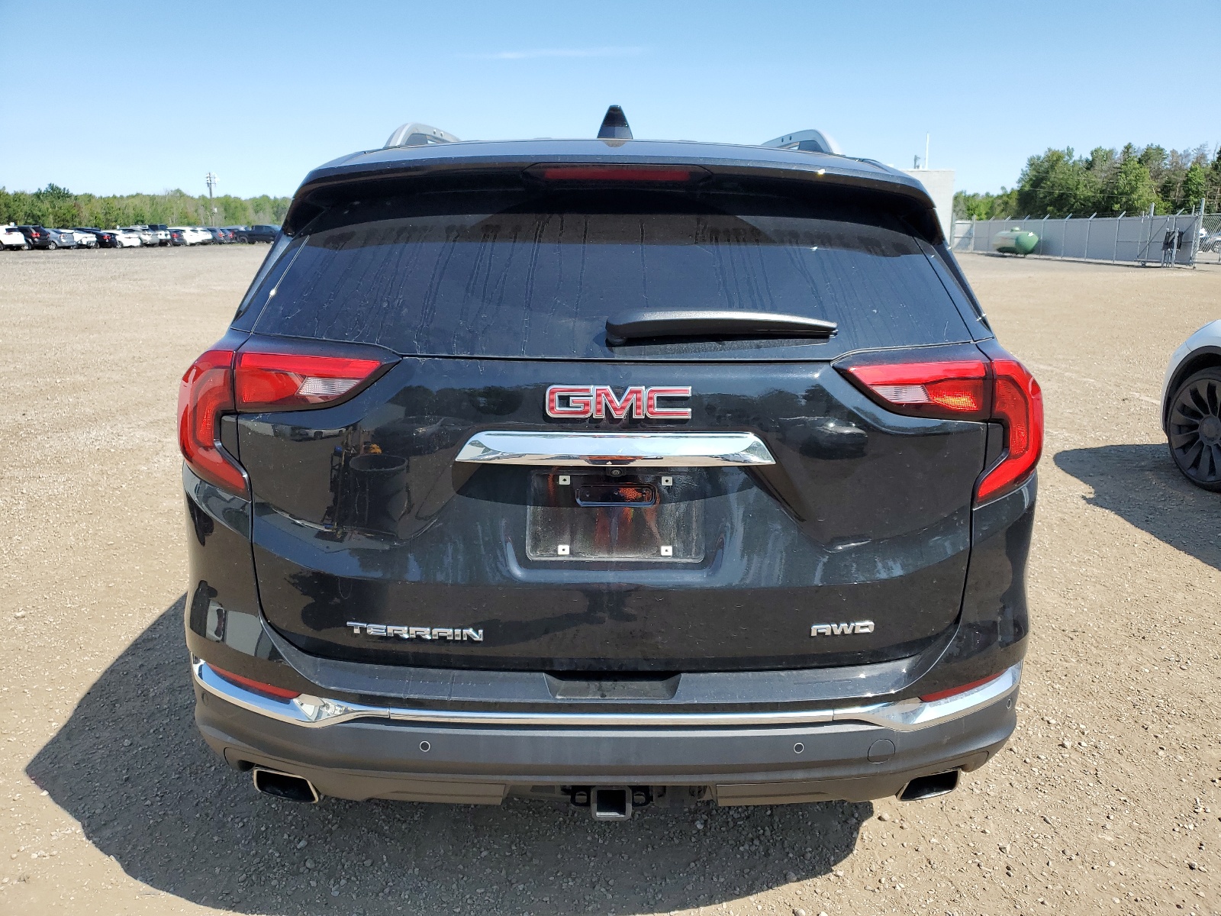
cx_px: 610
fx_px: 917
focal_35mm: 26
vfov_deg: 53.1
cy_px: 458
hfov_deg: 67.3
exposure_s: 1/1667
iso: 50
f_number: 1.5
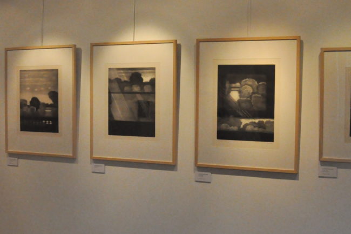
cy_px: 117
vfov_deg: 47.9
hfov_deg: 67.4
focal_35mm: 27
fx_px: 263
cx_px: 176
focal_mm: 18
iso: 3200
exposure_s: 1/320
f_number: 9
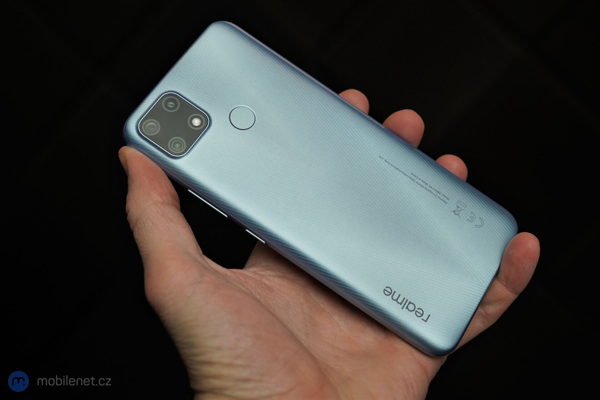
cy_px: 200
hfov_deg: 47.4
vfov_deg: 32.6
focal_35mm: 41
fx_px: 683
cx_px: 300
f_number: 5
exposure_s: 1/200
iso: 250
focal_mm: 41
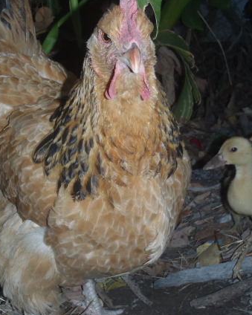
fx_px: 522
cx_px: 126
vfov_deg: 33.6
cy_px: 163
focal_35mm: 56
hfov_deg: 27.1
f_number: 4.6
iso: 100
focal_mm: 6.83
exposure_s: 1/40
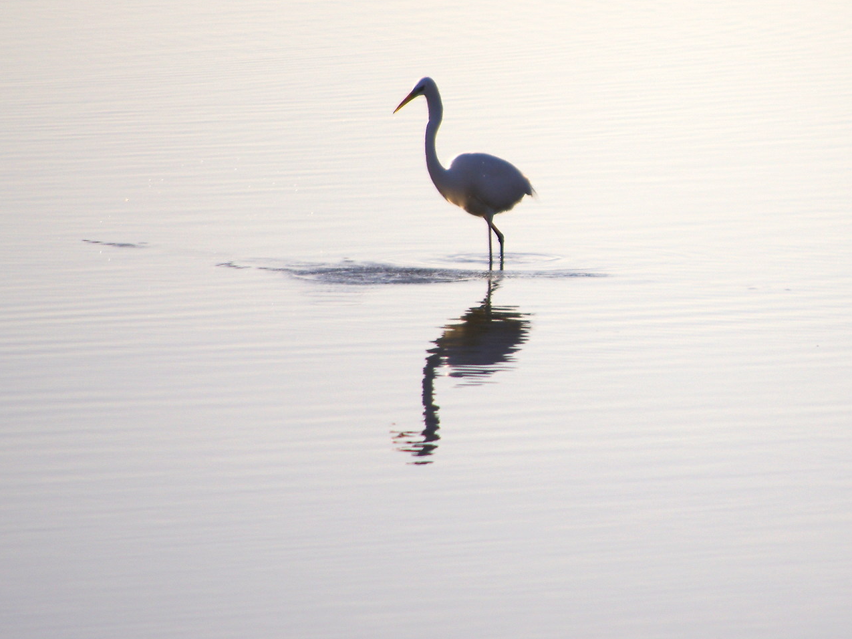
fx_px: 20008
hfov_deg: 2.4
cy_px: 175
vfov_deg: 1.8
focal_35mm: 813
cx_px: 715
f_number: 5.8
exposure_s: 1/1600
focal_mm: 300
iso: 100
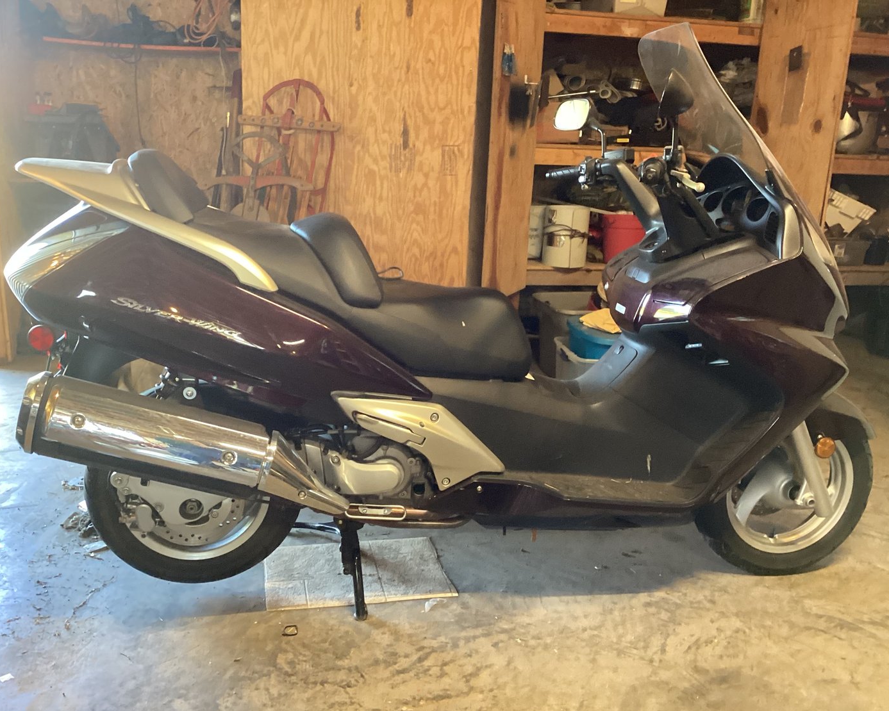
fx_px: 868
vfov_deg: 44.5
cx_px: 430
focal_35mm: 33
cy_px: 363
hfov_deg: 54.2
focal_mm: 3.3
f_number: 2.4
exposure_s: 1/60
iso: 320
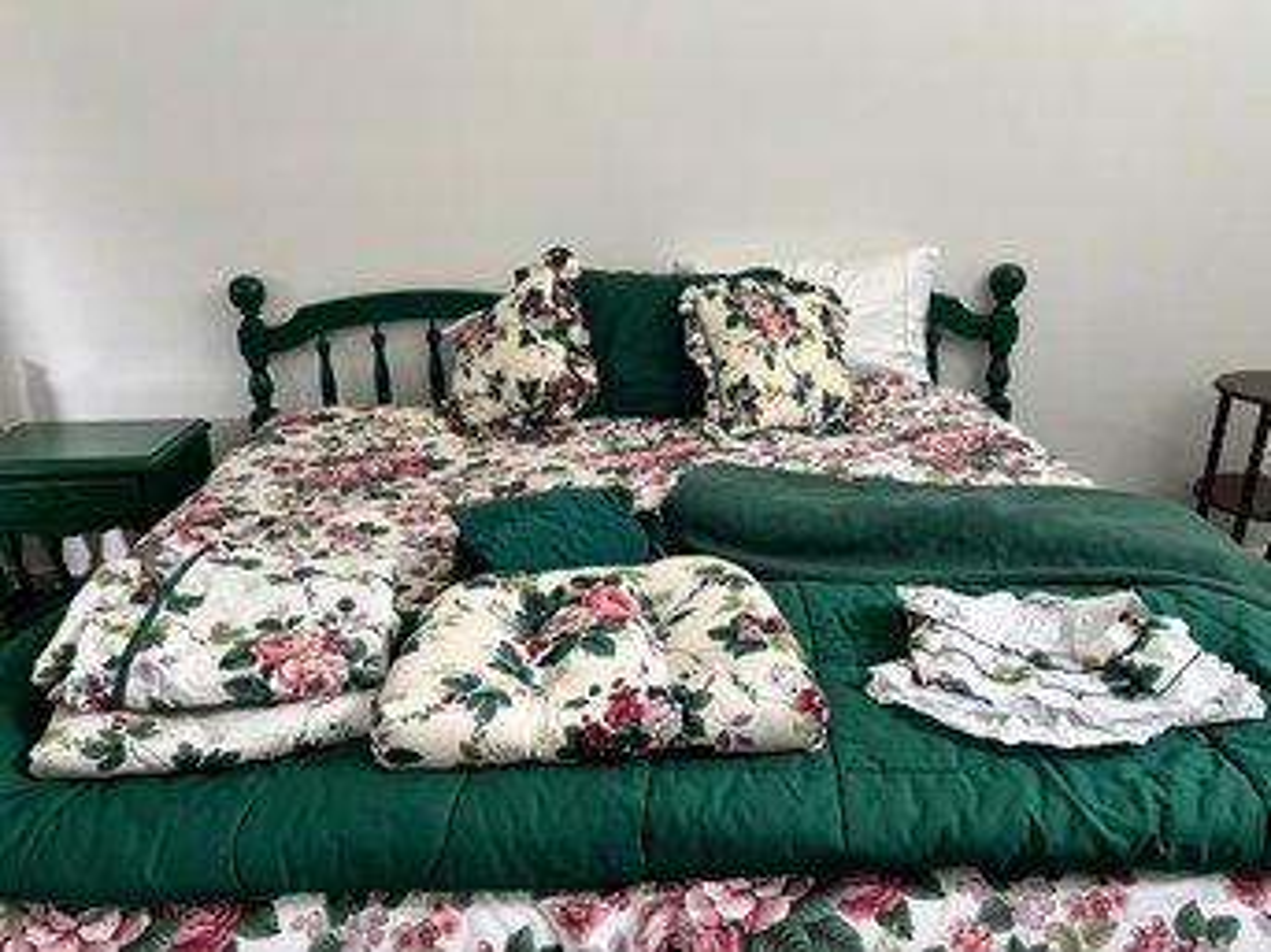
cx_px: 636
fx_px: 954
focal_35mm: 26
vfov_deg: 53.0
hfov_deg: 67.3
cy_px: 476
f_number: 1.5
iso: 320
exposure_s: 1/60
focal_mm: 5.7
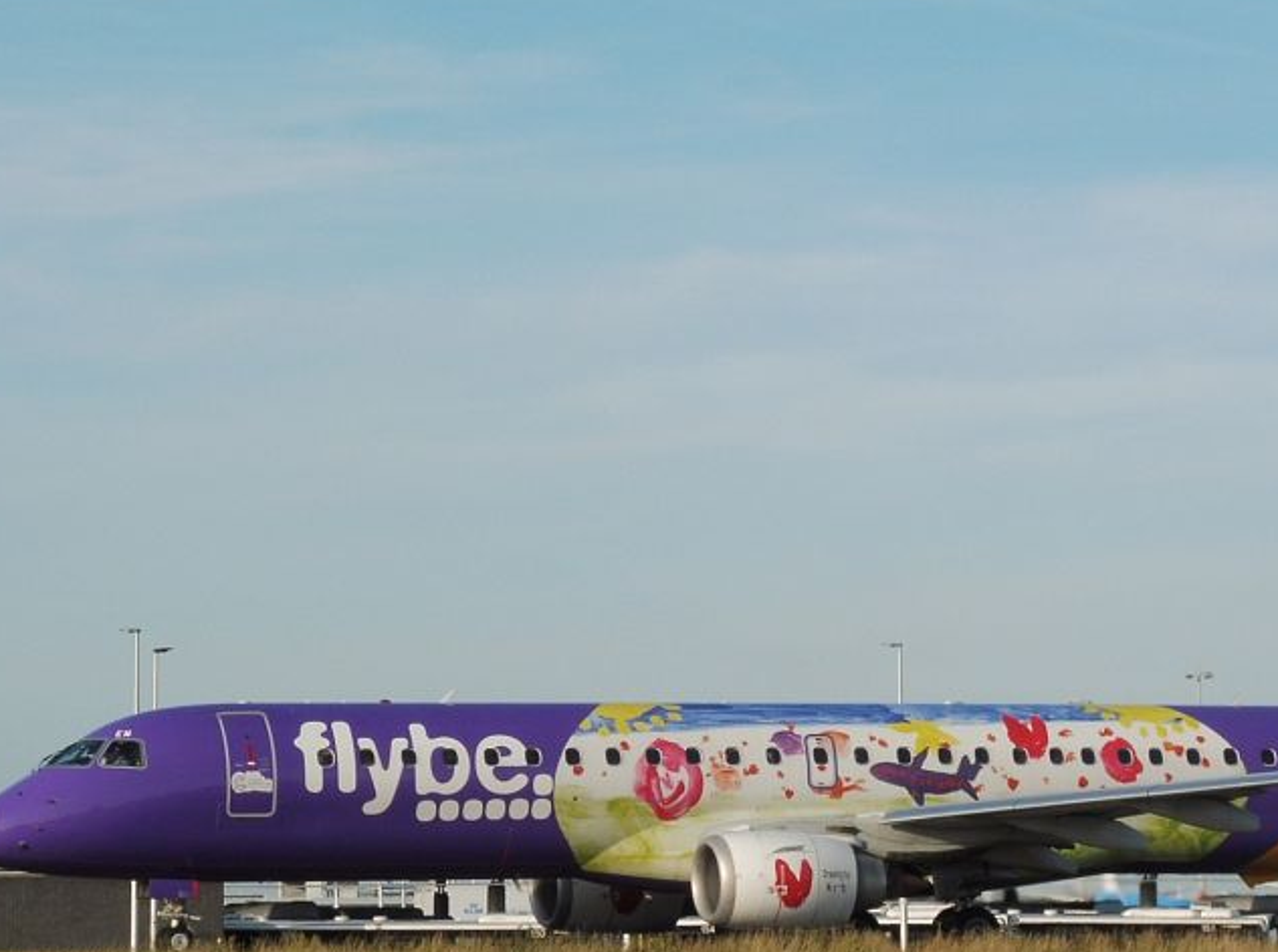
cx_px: 911
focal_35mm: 186
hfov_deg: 10.6
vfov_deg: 8.0
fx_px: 6853
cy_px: 554
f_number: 7.1
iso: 100
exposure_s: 1/400
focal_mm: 20.6
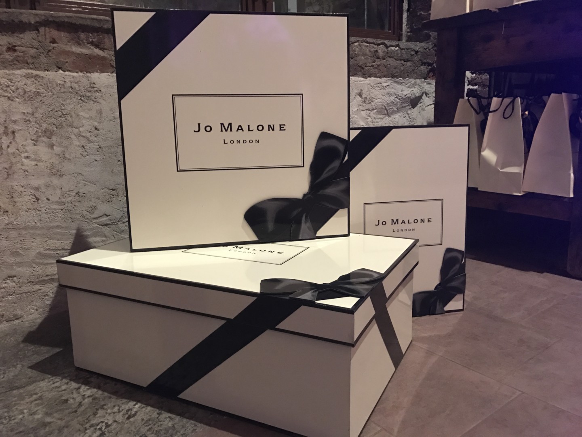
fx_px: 471
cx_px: 291
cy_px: 218
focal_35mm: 28
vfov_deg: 49.7
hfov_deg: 63.4
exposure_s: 1/5
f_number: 1.8
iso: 80
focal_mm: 3.99
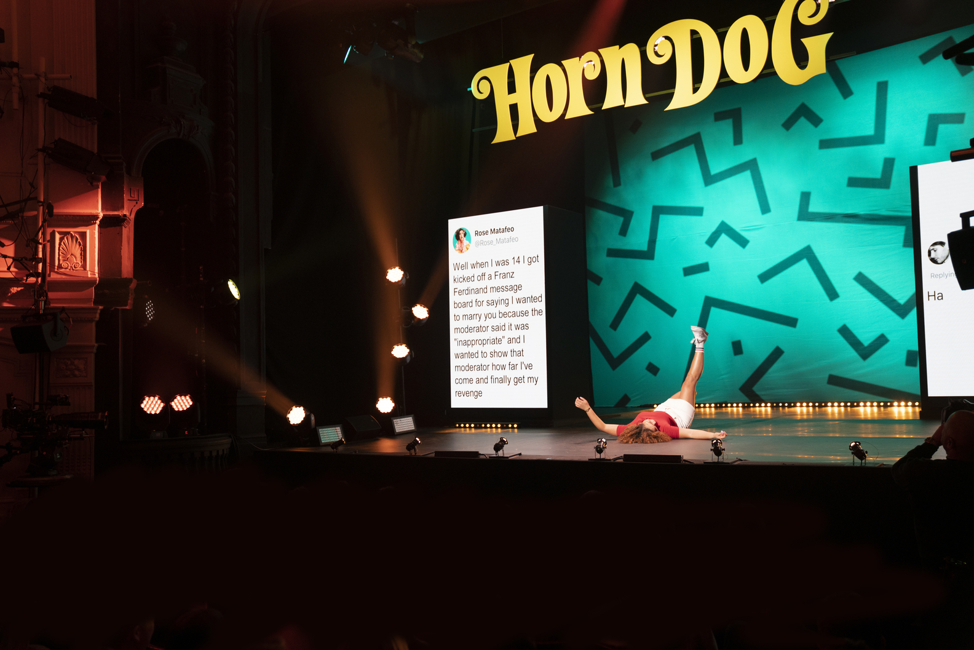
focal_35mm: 35
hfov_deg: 54.4
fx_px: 947
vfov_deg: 37.9
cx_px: 487
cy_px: 325
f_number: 2.8
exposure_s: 1/200
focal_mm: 35
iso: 2000
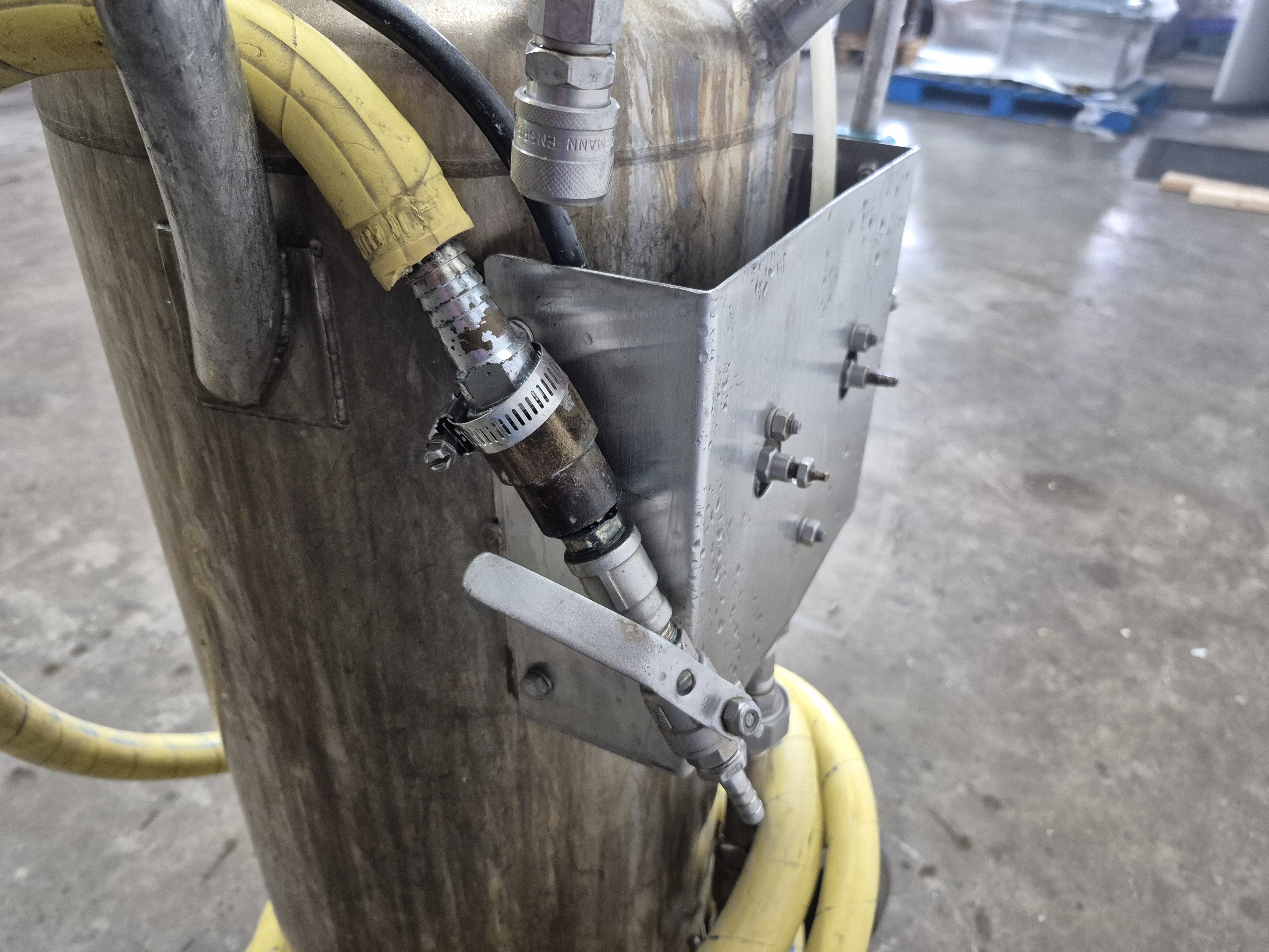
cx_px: 634
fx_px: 843
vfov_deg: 58.9
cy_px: 476
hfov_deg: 73.9
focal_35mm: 23
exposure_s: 1/120
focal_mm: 5.4
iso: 800
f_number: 1.8
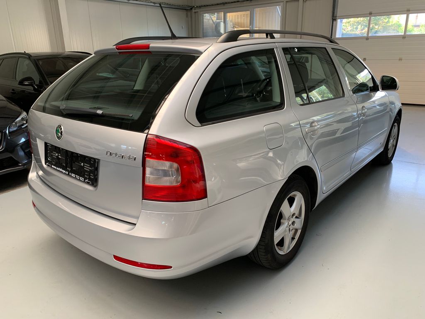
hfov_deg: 67.3
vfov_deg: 53.1
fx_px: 319
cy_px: 160
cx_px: 212
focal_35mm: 26
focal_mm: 4.25
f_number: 1.8
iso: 100
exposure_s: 1/71
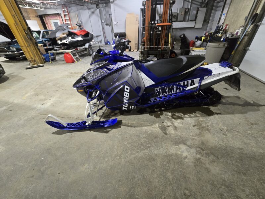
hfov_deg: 106.2
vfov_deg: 89.9
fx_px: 100
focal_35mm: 13
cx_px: 132
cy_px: 100
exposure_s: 1/60
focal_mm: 2.2
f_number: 2.2
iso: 800
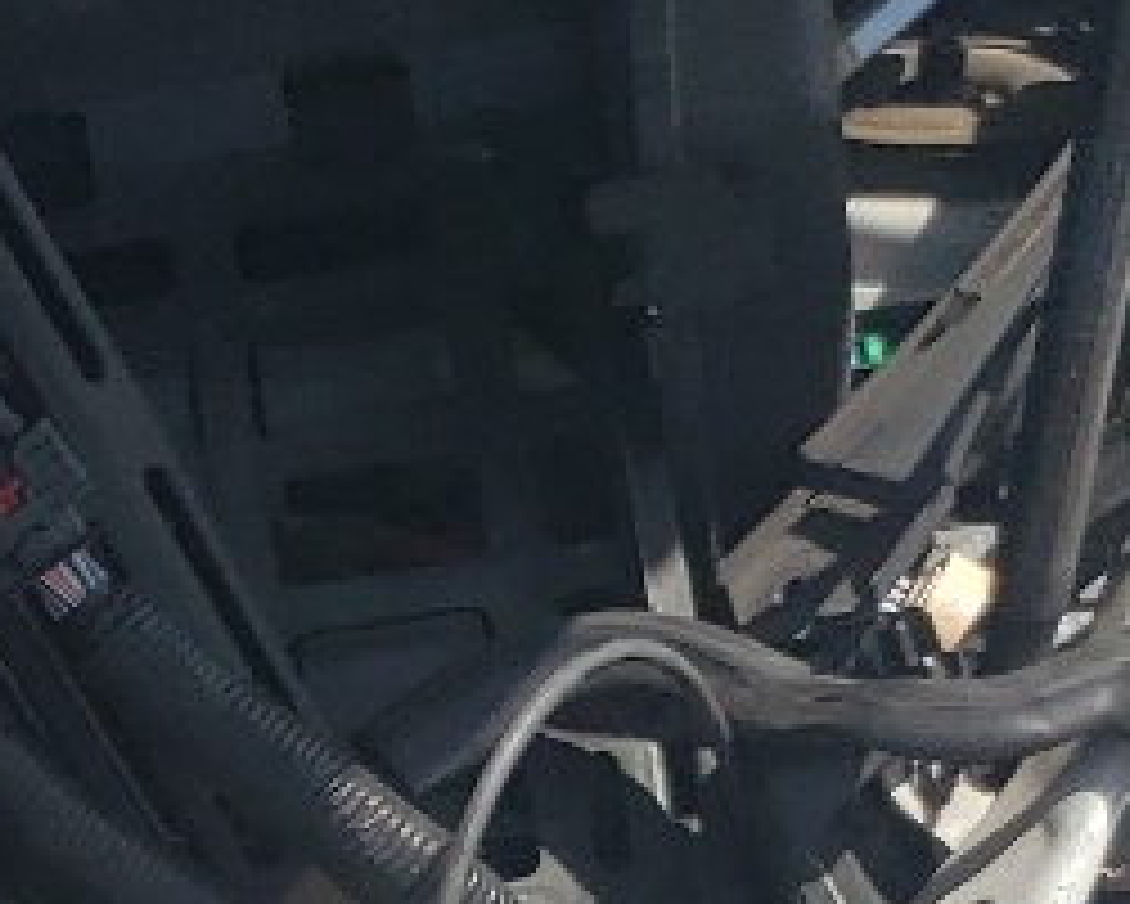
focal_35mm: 162
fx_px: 5420
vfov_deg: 8.9
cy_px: 1889
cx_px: -1139
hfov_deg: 10.8
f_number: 1.5
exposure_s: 1/2500
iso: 50
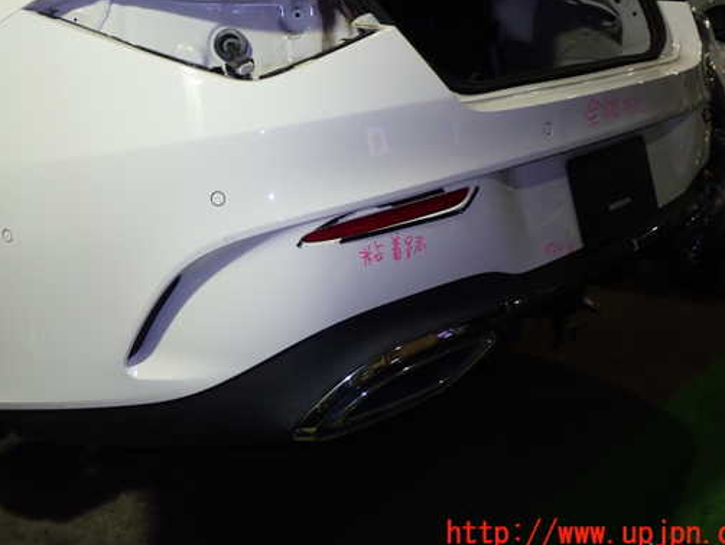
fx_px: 901
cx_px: 339
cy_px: 227
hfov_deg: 43.8
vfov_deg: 33.5
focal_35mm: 43
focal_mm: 6.37
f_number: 2.5
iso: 200
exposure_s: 1/40
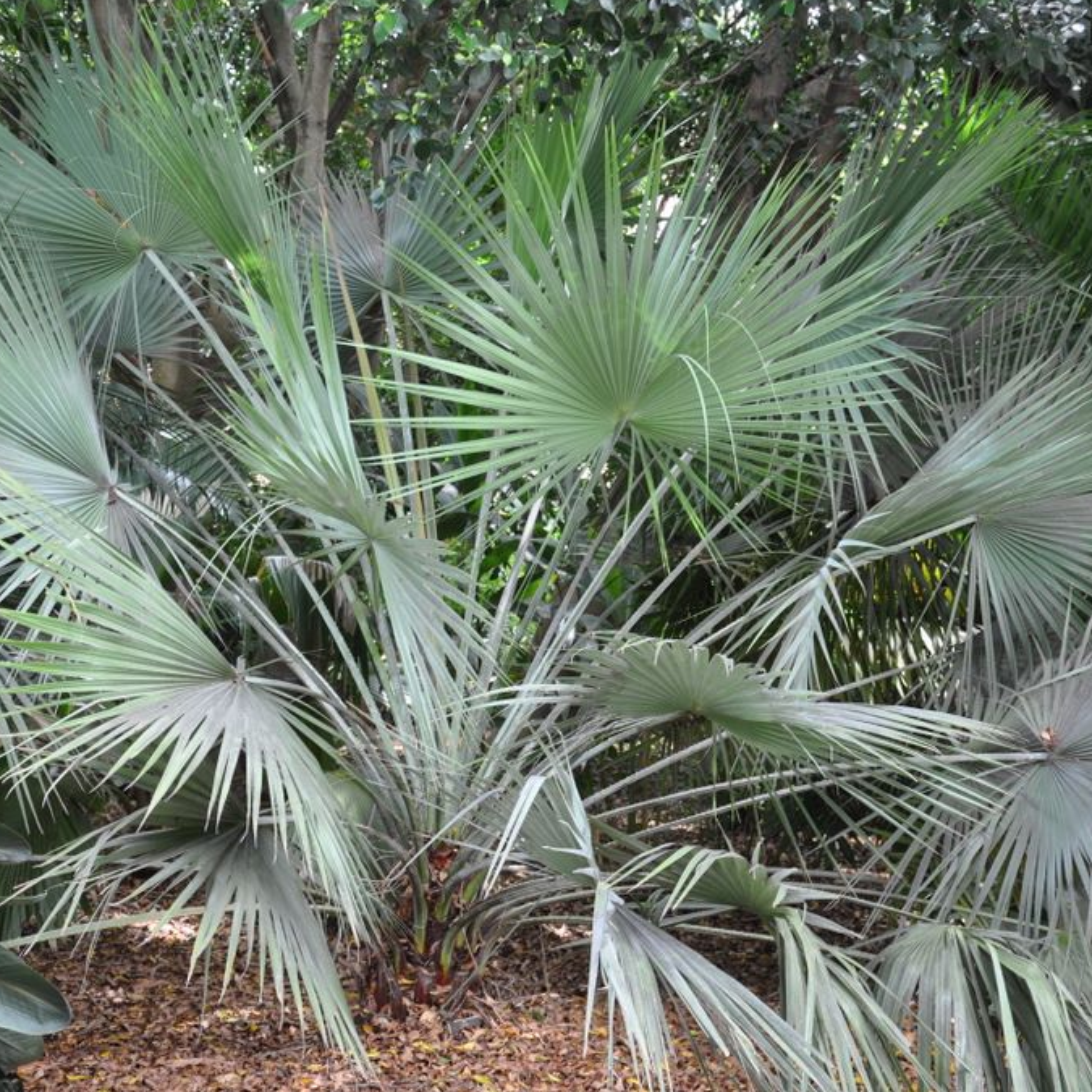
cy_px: 545
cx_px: 535
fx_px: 2414
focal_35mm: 68
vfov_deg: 25.5
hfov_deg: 25.5
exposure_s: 1/30
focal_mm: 35
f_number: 5.6
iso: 200
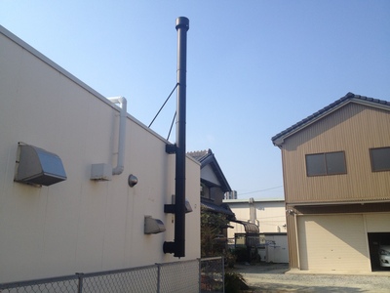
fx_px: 394
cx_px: 195
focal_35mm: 35
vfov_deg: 40.7
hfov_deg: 52.6
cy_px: 146
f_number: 2.4
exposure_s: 1/1727
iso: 50
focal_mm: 4.28
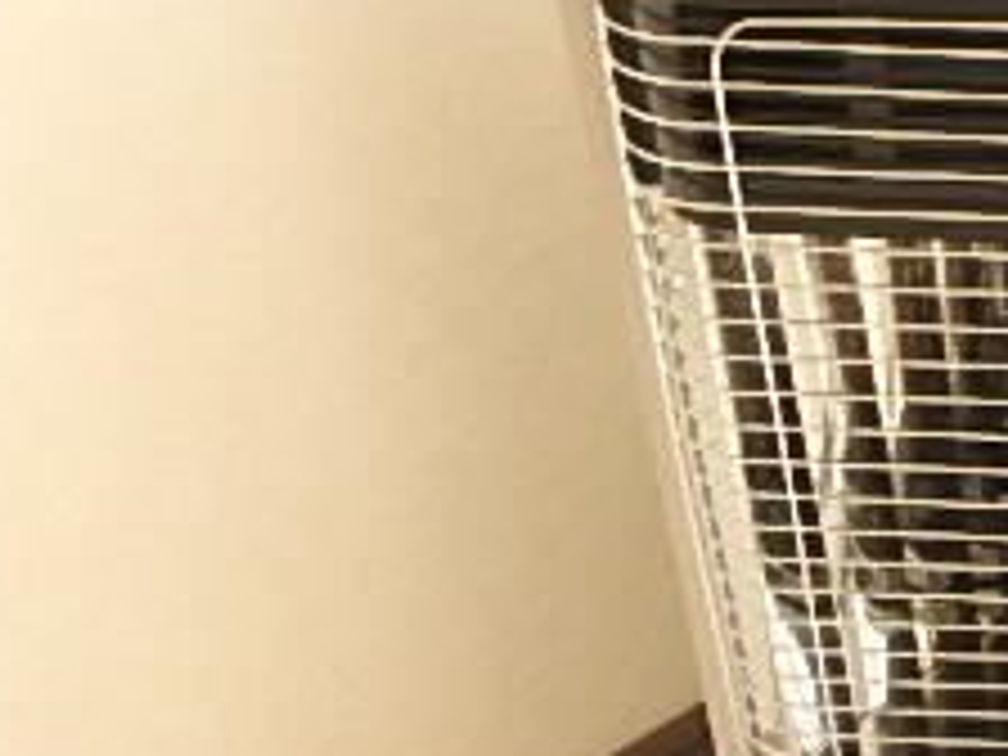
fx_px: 1747
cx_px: 1305
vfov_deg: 24.4
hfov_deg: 27.1
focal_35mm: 60
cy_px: 450
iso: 200
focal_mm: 3.7
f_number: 3.5
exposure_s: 1/50
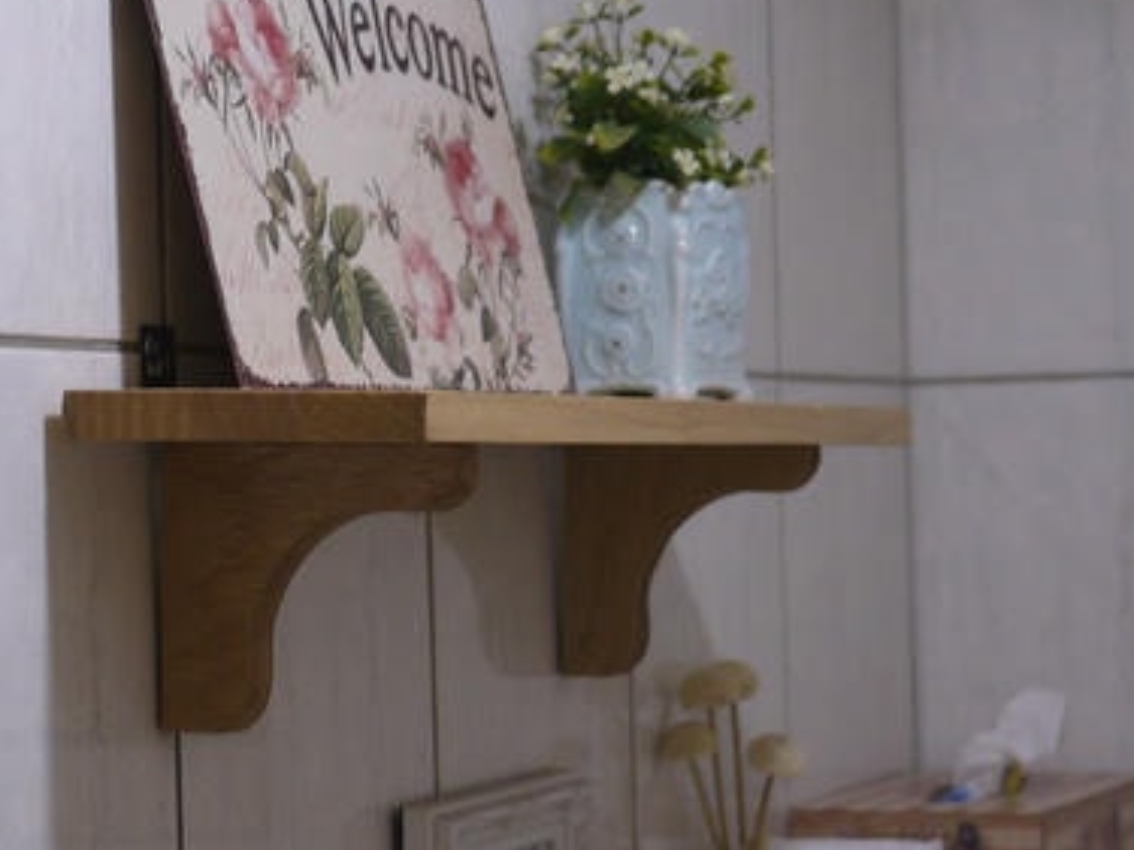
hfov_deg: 15.4
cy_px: 493
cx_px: 556
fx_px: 4192
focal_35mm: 128
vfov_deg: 11.6
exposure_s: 1/60
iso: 200
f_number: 1.7
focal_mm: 20
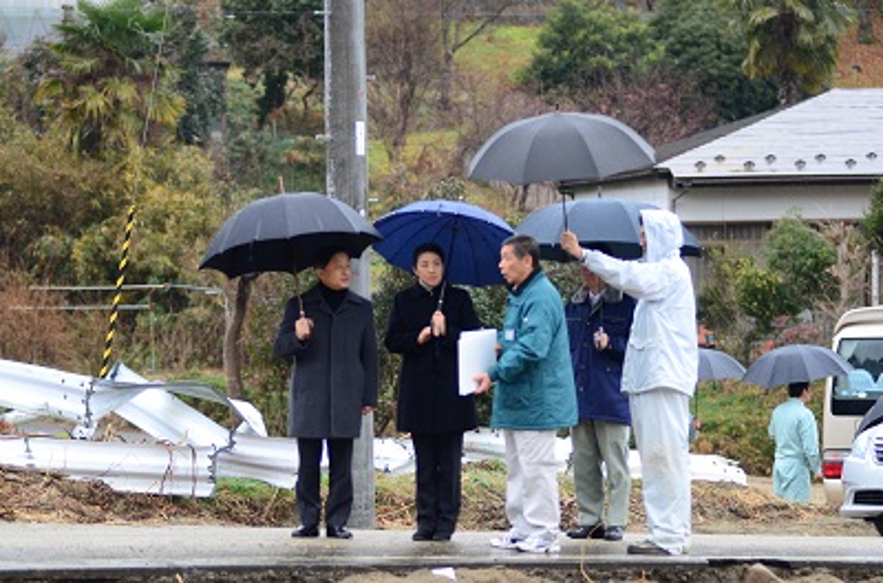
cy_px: 292
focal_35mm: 174
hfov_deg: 11.8
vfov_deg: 7.8
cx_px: 442
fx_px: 4254
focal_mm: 116
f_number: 2.8
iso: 200
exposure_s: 1/160
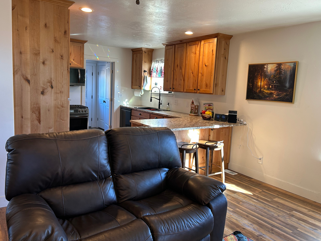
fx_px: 250
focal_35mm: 27
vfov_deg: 51.4
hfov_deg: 65.3
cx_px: 165
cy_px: 119
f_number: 1.5
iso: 100
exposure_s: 1/60
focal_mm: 5.7
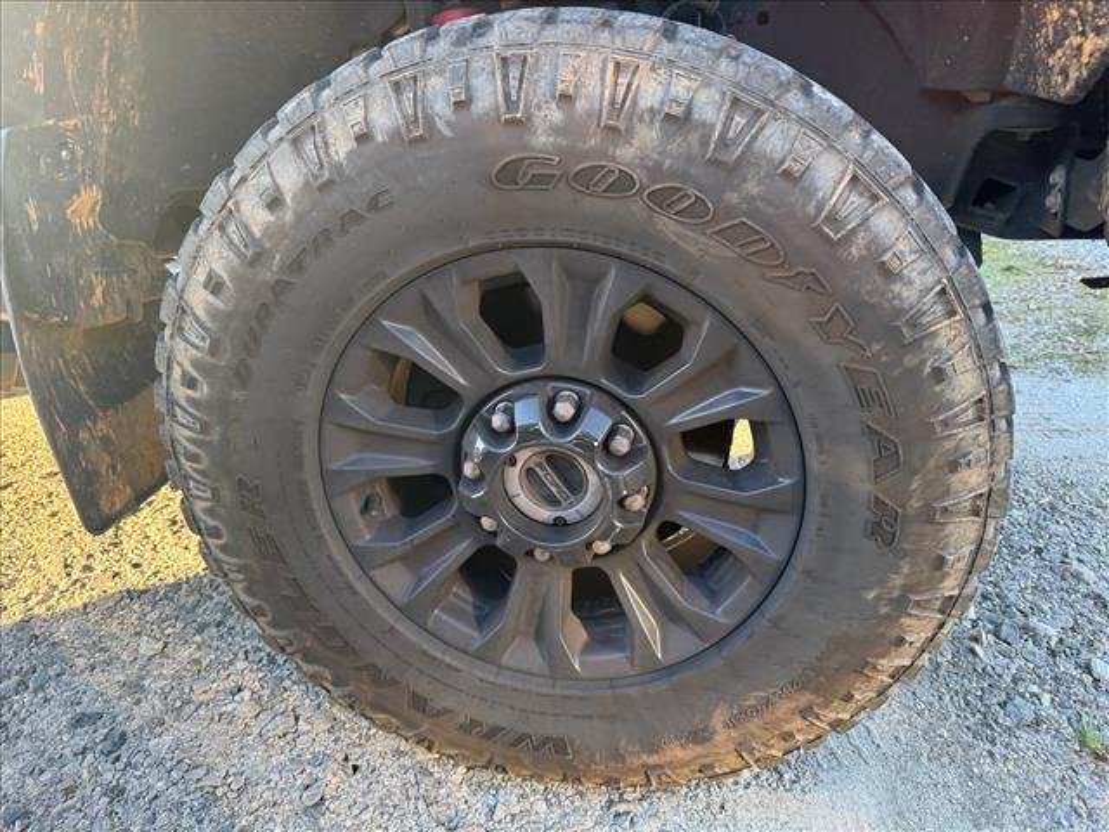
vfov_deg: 56.8
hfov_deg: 71.6
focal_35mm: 24
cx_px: 554
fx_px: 769
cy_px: 416
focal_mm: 6.76
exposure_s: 1/153
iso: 100
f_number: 1.78
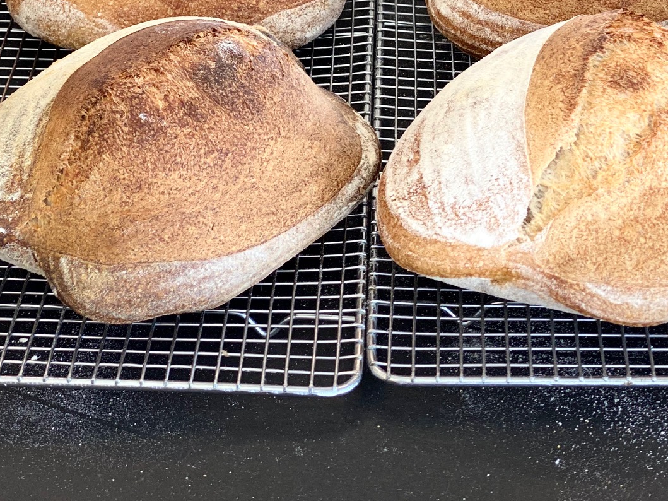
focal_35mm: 99
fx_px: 1910
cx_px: 384
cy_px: 50
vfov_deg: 14.8
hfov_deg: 19.8
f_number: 2
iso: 64
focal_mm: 6
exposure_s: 1/120
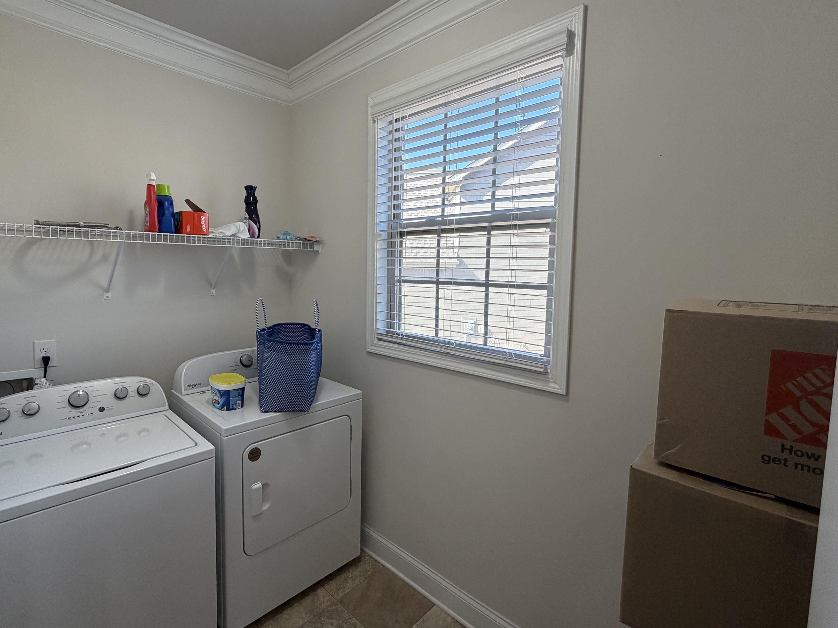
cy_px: 298
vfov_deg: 74.7
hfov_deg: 90.6
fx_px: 412
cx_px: 368
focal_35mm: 17
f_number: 2.2
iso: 160
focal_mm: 2.22
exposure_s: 1/120
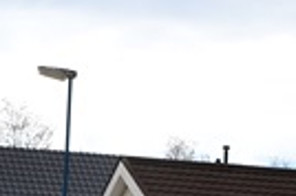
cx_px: 256
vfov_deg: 7.2
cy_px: 238
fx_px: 1544
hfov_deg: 10.9
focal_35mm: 188
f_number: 14
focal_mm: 28
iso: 800
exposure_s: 1/800
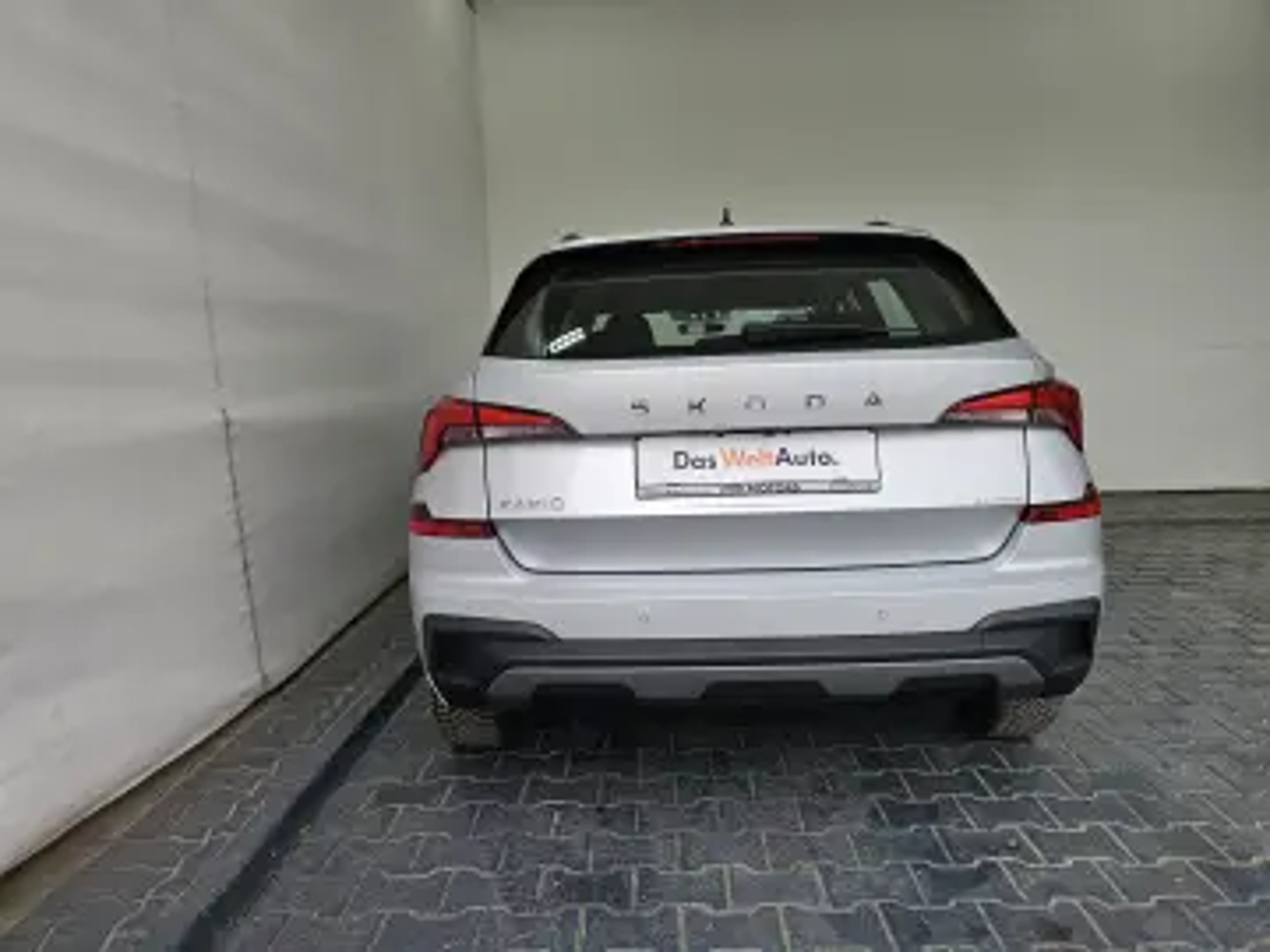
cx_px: 635
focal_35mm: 23
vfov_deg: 58.9
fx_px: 844
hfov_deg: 73.9
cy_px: 476
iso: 20
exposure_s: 1/441
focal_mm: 6.3
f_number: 1.7
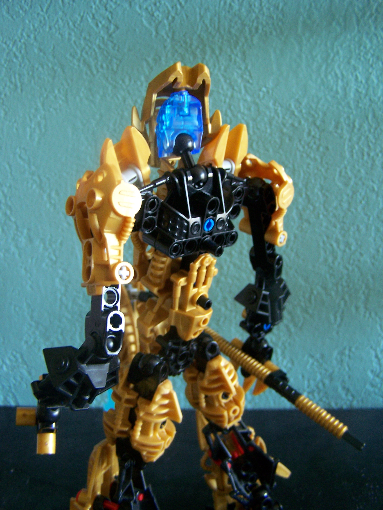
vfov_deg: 48.9
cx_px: 192
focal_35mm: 38
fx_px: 560
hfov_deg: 37.8
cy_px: 255
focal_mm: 6.3
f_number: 2.8
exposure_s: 1/8
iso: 160
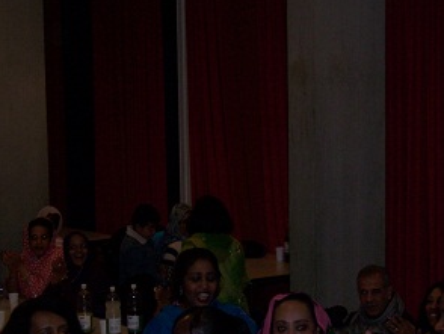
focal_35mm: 128
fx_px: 1643
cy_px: 283
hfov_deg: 15.4
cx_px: 195
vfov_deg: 11.5
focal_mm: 12.1
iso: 140
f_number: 4.3
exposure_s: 1/90
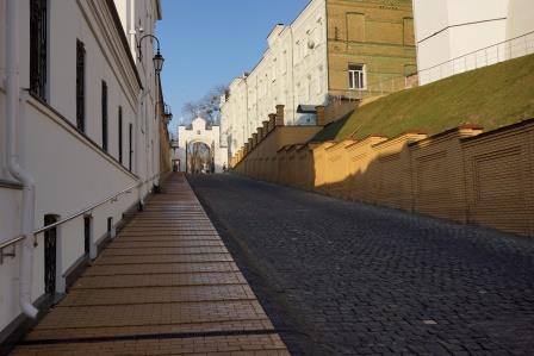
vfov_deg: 36.9
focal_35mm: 36
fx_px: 534
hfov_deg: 53.1
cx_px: 267
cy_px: 178
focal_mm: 24
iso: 100
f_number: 8
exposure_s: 1/250
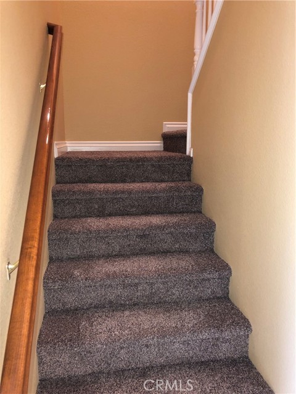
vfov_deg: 63.4
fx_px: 319
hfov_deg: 49.7
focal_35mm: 28
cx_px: 148
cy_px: 197
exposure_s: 1/12
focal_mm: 3.99
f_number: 1.8
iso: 100
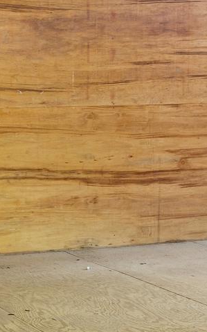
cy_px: 61
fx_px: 1102
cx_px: 98
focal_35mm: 122
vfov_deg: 17.0
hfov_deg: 10.7
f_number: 9
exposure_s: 1/8
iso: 800
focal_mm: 28
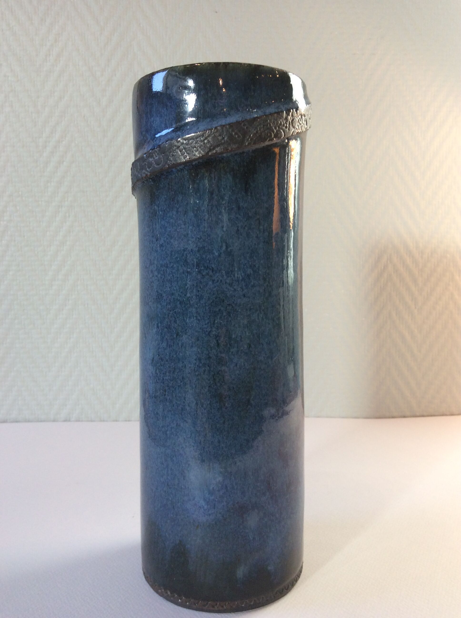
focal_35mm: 32
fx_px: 570
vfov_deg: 56.9
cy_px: 309
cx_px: 230
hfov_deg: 44.1
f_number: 2.4
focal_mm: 3.3
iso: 50
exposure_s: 1/100
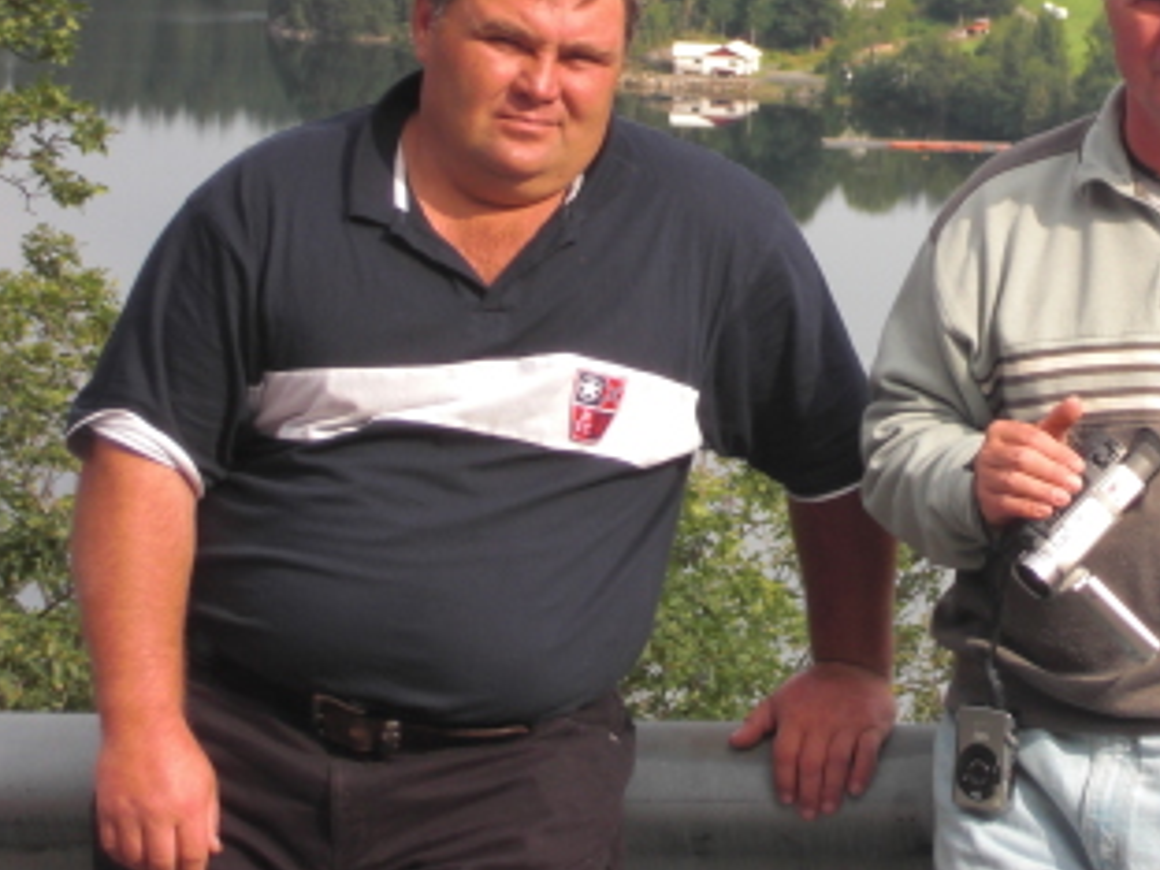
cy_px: -11
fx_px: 6401
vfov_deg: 7.7
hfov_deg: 10.3
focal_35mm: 191
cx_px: 1115
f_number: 5.2
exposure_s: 1/160
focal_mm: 16.5
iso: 50
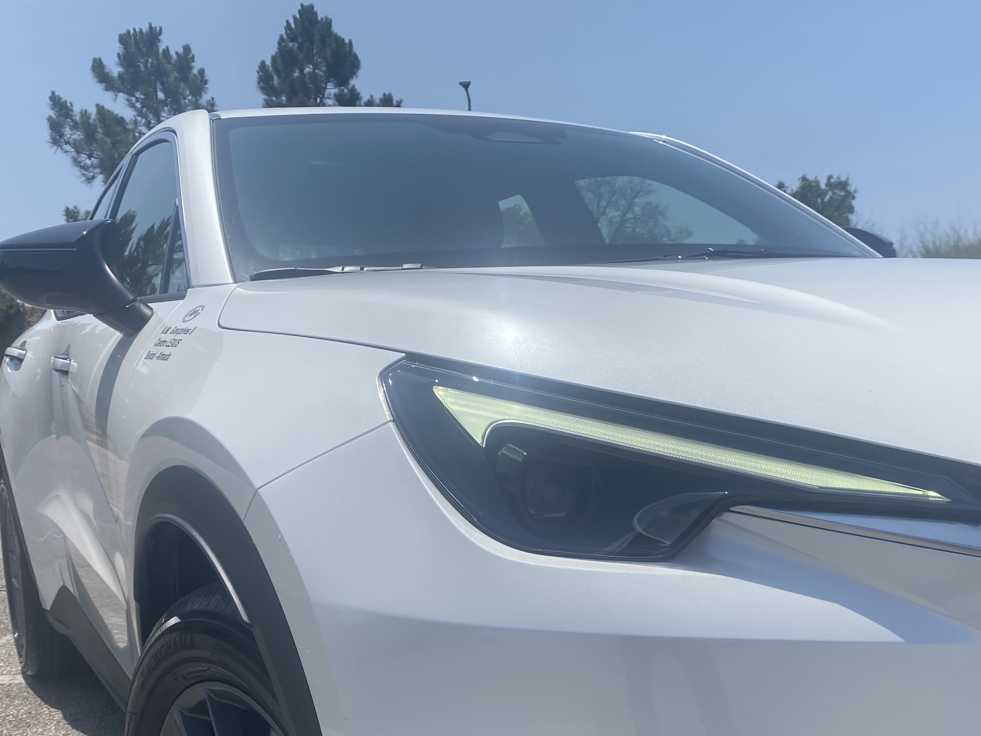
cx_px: 522
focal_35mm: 40
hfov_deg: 46.8
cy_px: 561
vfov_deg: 35.1
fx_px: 1134
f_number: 1.8
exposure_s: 1/5495
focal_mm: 4.25
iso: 32
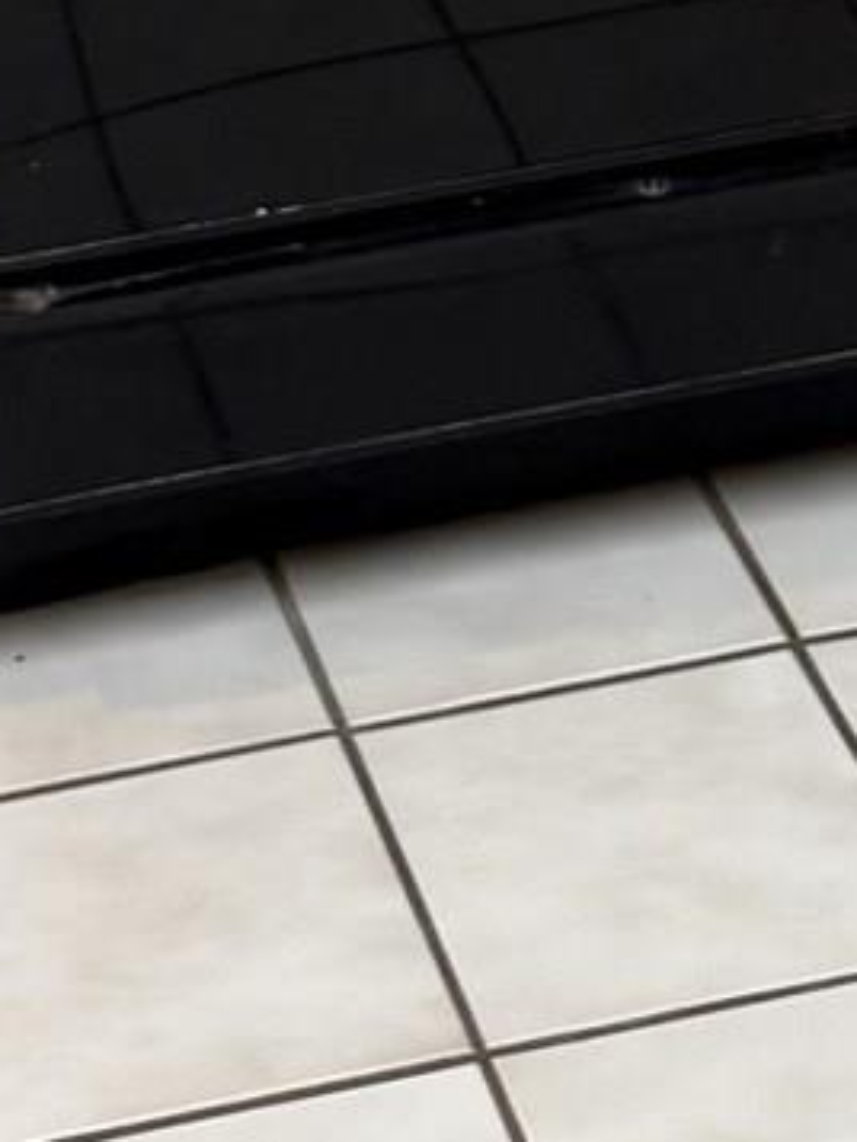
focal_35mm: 155
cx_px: 307
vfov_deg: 10.5
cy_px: -1804
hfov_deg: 9.6
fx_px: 5113
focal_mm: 6.76
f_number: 1.78
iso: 160
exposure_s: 1/60
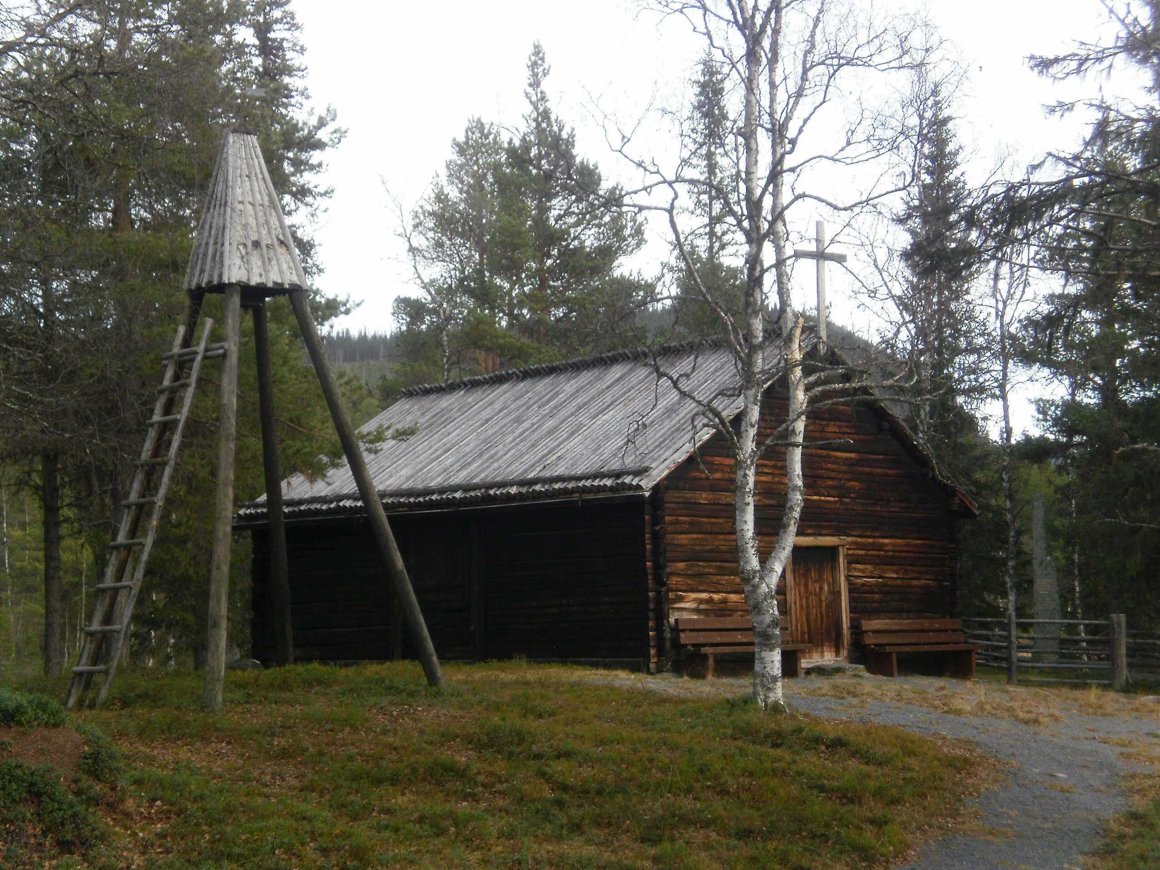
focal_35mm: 64
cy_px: 435
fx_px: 2145
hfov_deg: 30.3
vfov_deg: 22.9
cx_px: 580
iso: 100
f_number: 4.4
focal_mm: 11.3
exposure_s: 1/100
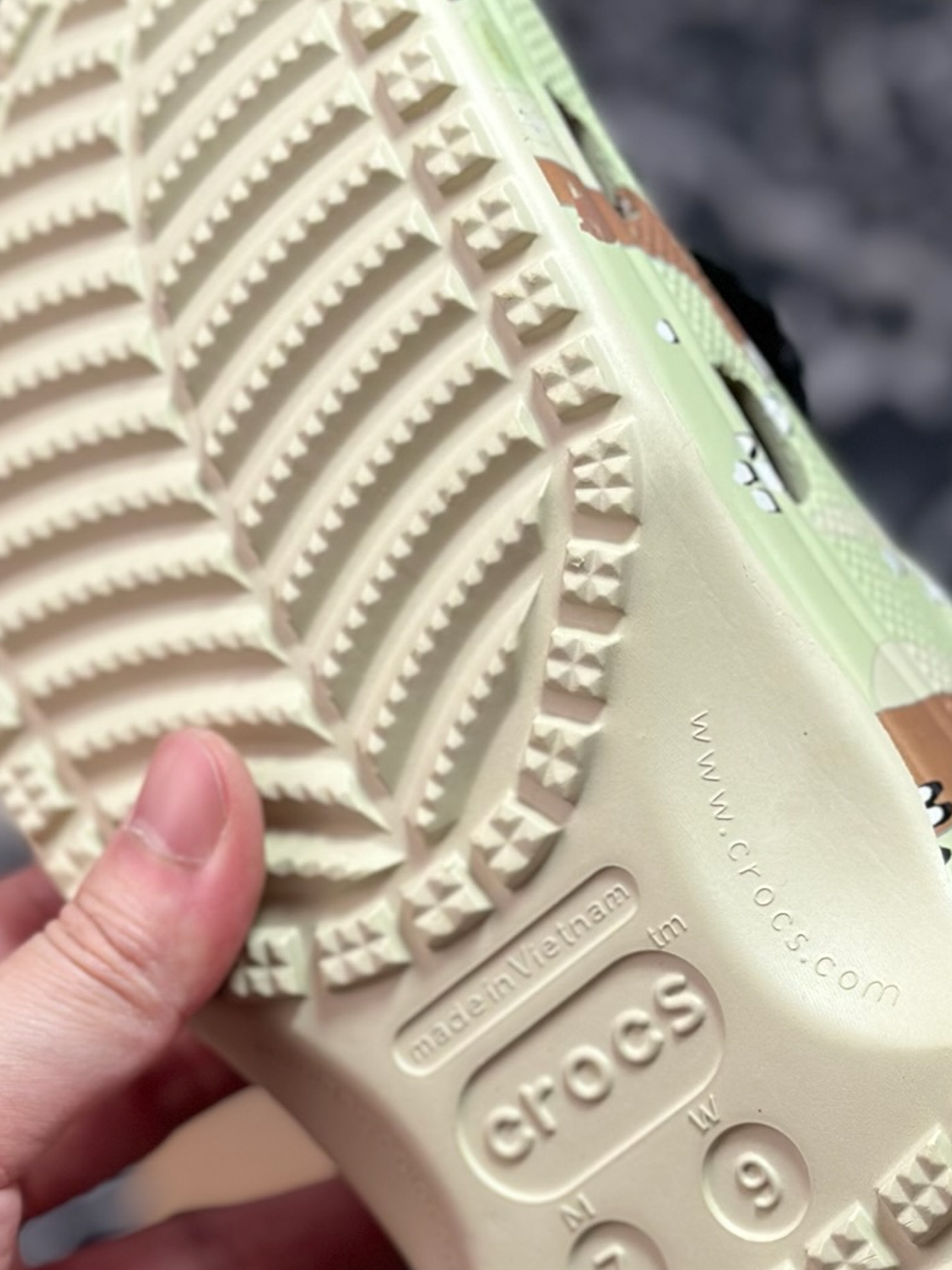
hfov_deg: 15.5
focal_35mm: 95
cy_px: 784
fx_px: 3484
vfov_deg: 20.6
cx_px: 623
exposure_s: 1/1050
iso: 80
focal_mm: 6.86
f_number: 1.78
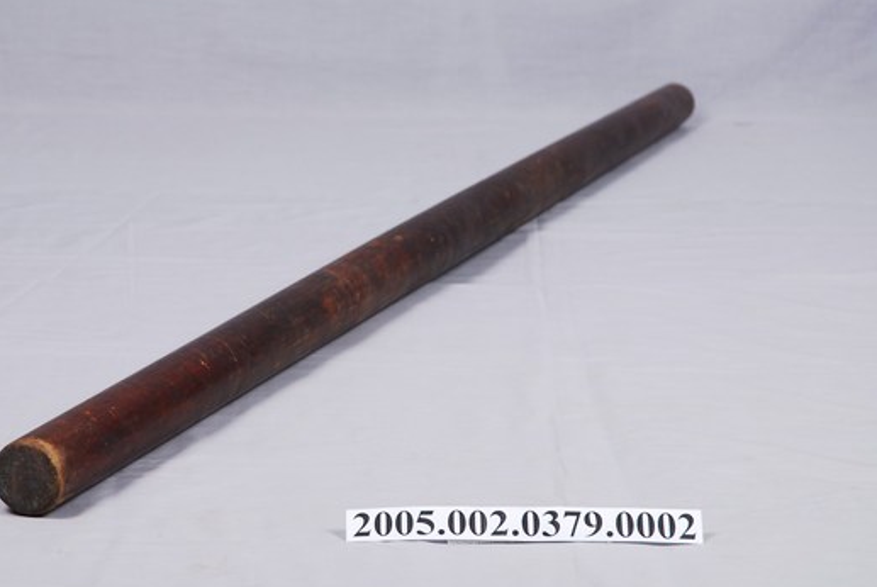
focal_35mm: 130
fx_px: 3170
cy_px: 263
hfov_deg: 15.7
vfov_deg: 10.6
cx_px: 390
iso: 100
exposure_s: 1/50
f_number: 7.1
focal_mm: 70
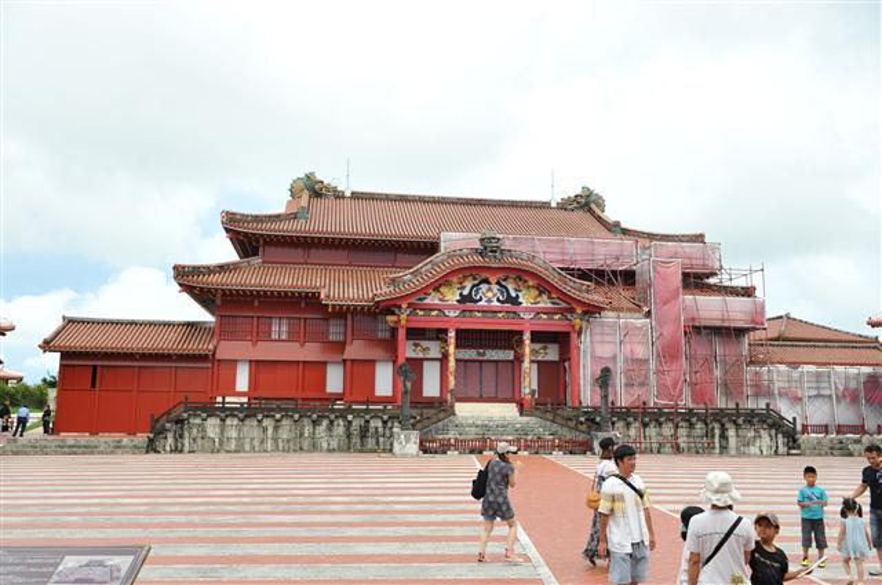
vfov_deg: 41.0
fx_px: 783
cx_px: 441
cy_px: 292
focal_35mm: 32
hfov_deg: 58.8
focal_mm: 32
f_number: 5.6
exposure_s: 1/1000
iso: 400
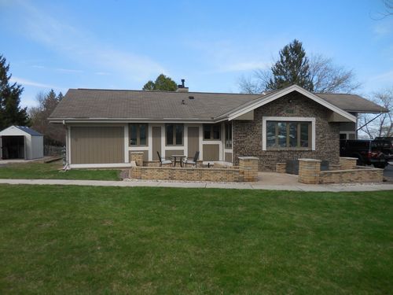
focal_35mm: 25
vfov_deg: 54.9
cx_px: 196
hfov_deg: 69.4
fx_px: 284
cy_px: 148
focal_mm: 4.5
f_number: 3.3
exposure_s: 1/1000
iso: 125
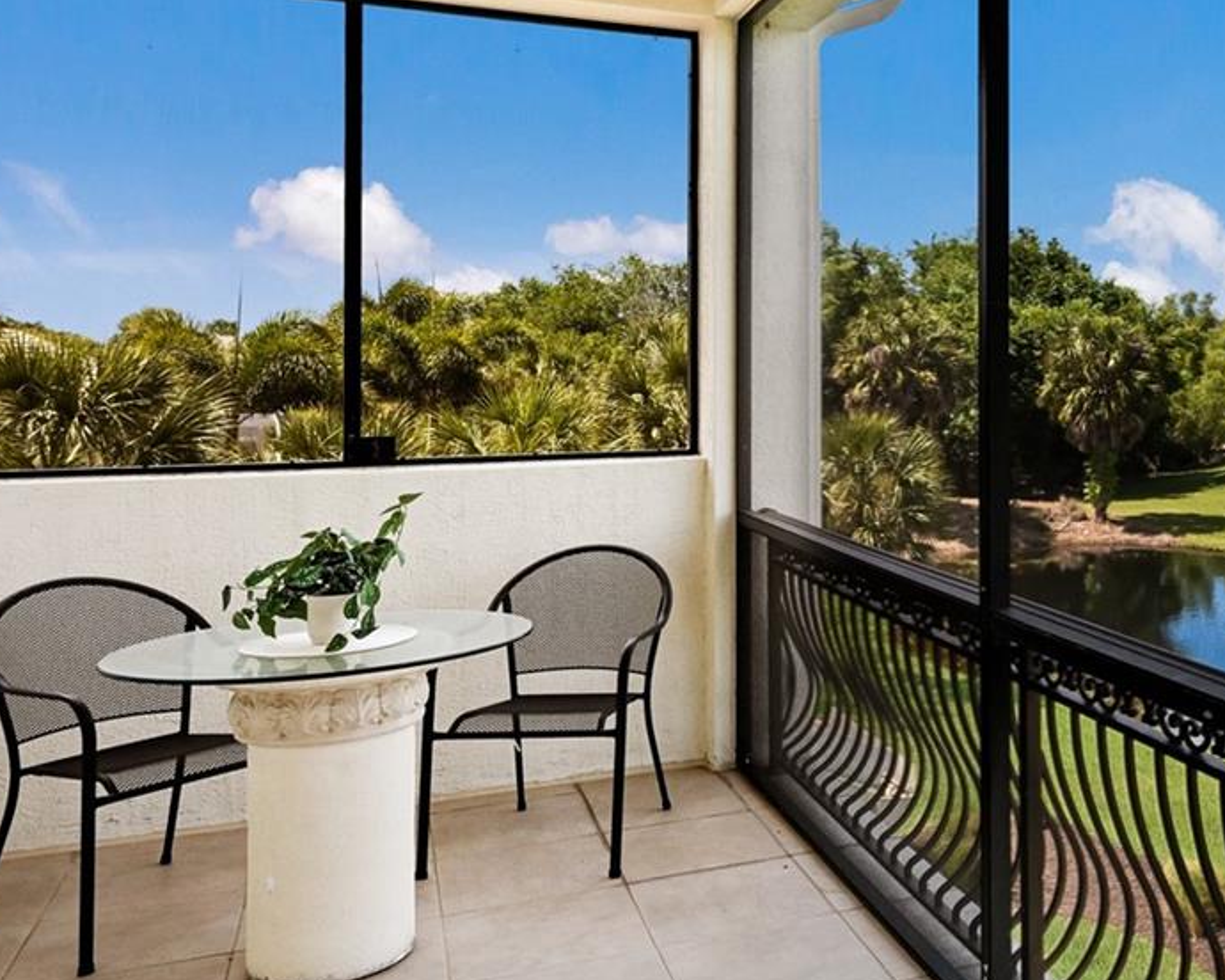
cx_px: 1081
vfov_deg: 39.8
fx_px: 1341
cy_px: 346
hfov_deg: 45.0
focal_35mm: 37
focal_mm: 17
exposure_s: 1/400
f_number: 8
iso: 800
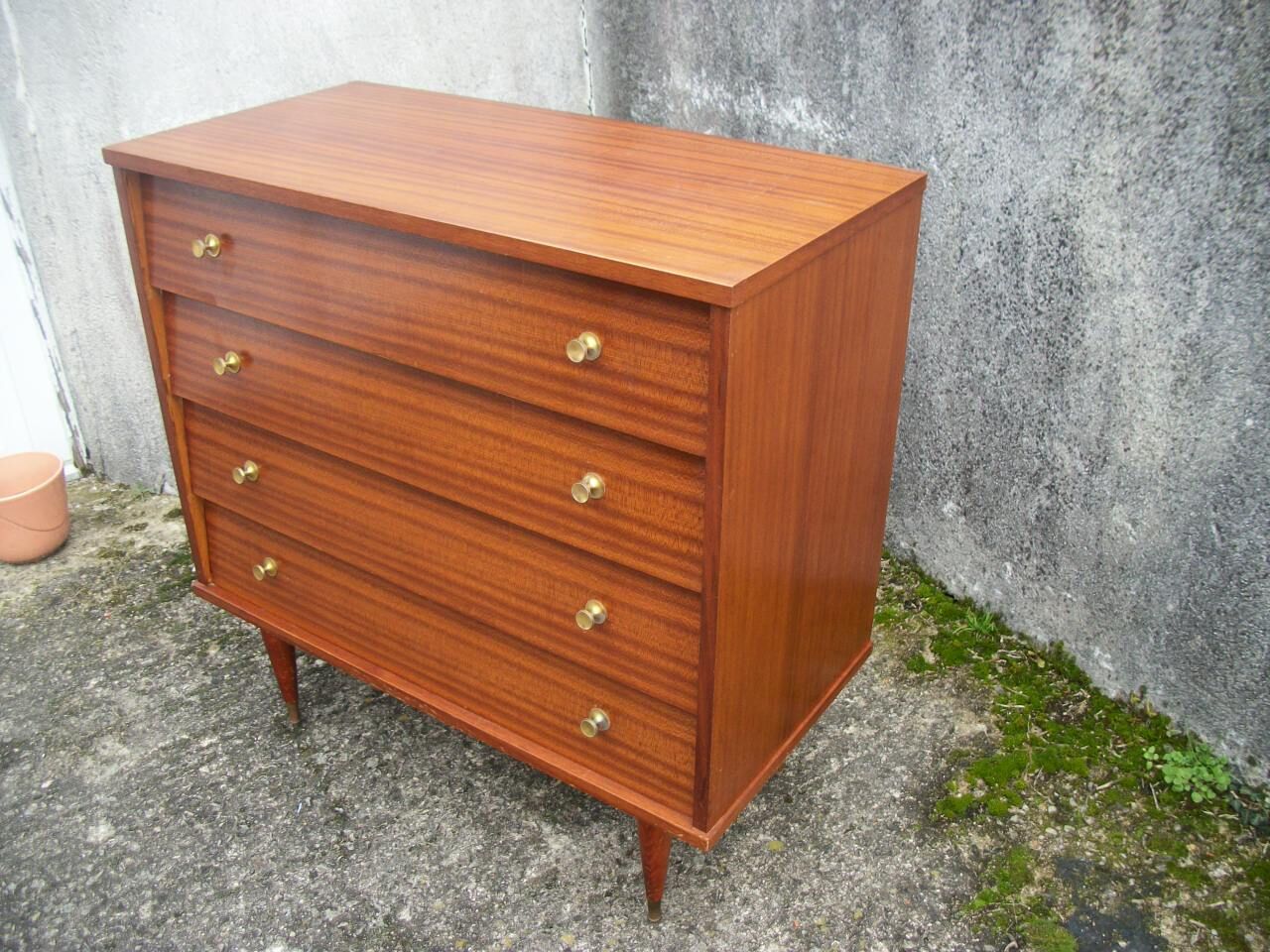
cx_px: 635
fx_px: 1174
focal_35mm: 32
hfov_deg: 56.8
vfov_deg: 44.2
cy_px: 476
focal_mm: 5.7
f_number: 2.9
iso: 80
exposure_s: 1/60
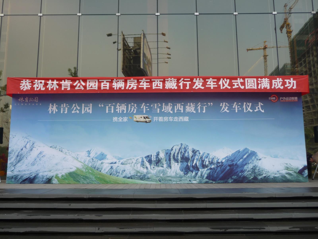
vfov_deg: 46.8
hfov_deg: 60.0
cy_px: 120
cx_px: 159
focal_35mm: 30
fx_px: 276
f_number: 3.4
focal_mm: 5
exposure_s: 1/250
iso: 100
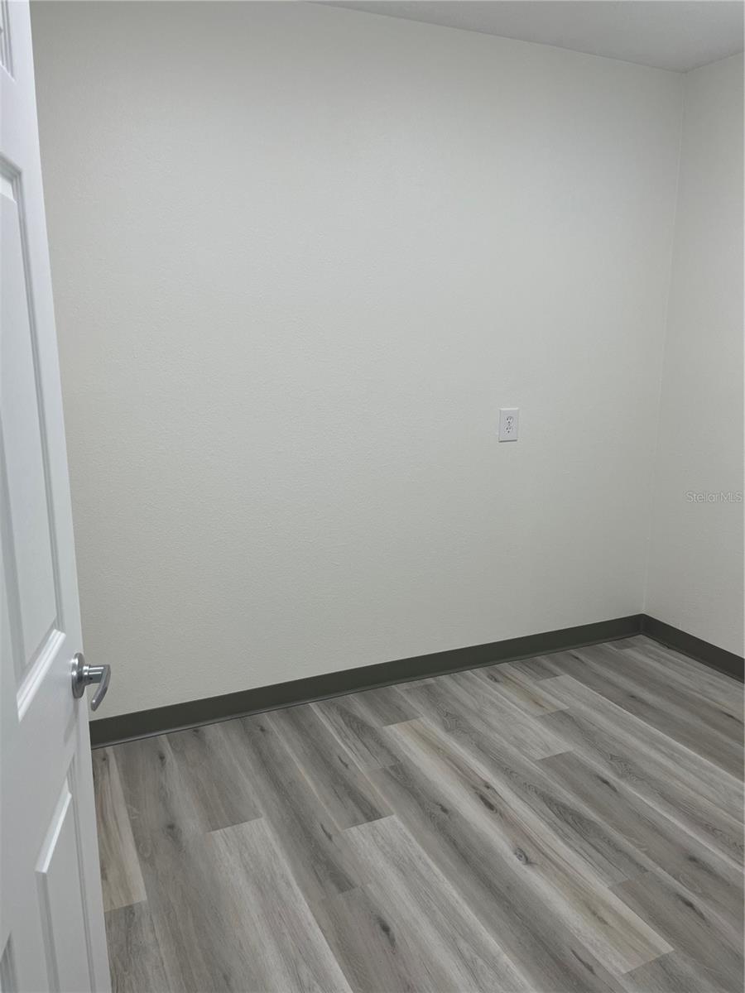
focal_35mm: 26
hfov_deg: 53.1
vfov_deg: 67.3
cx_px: 372
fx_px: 746
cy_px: 496
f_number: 1.6
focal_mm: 5.1
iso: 40
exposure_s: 1/120
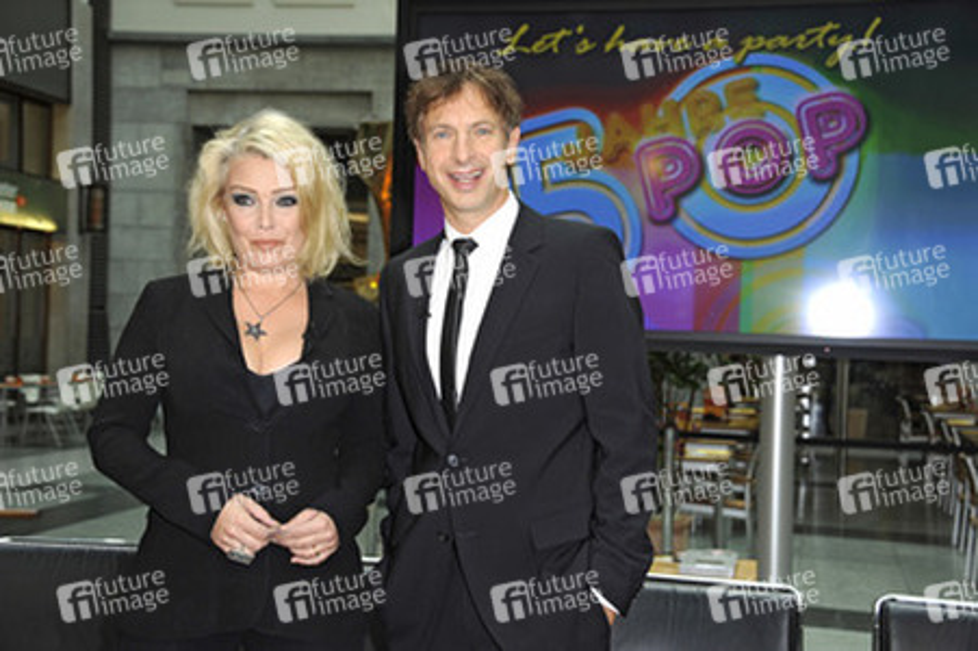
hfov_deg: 34.5
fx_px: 1574
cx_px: 489
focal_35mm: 58
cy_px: 326
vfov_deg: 23.3
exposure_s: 1/160
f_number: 5.6
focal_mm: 58
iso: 500
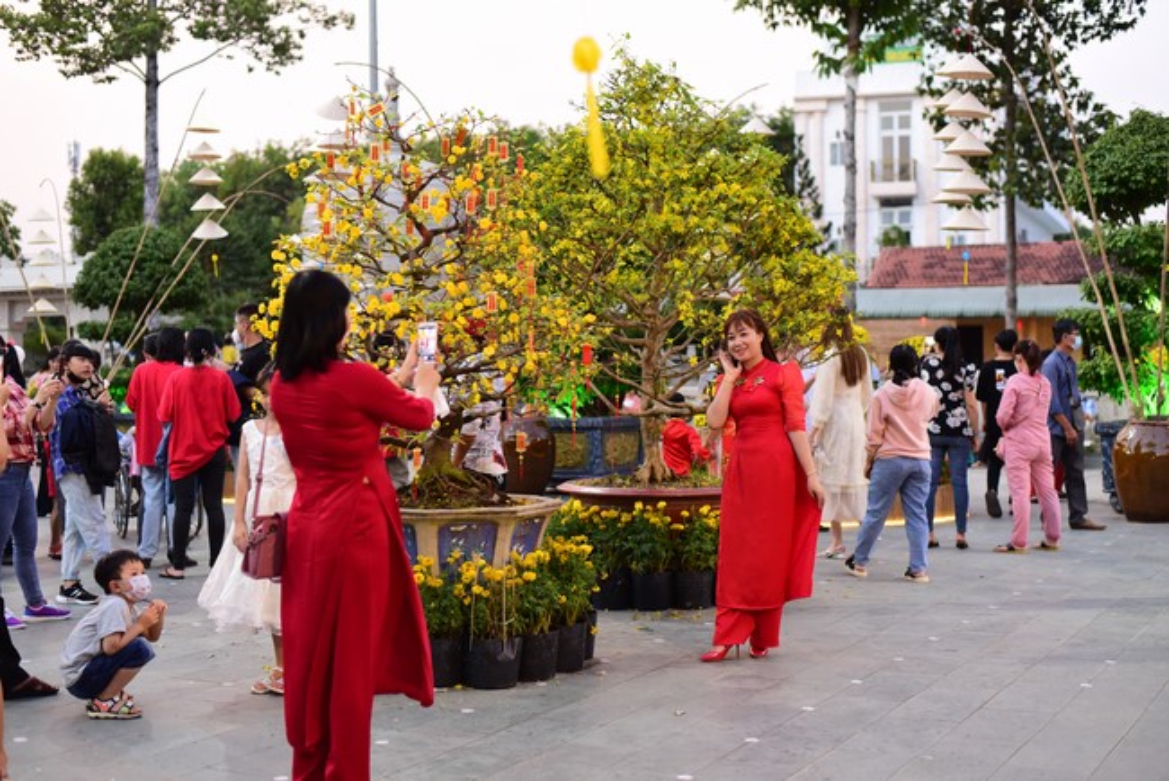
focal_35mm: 50
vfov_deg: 27.0
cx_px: 584
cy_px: 390
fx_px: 1624
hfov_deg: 39.6
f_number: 2.5
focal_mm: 50
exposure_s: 1/200
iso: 2000
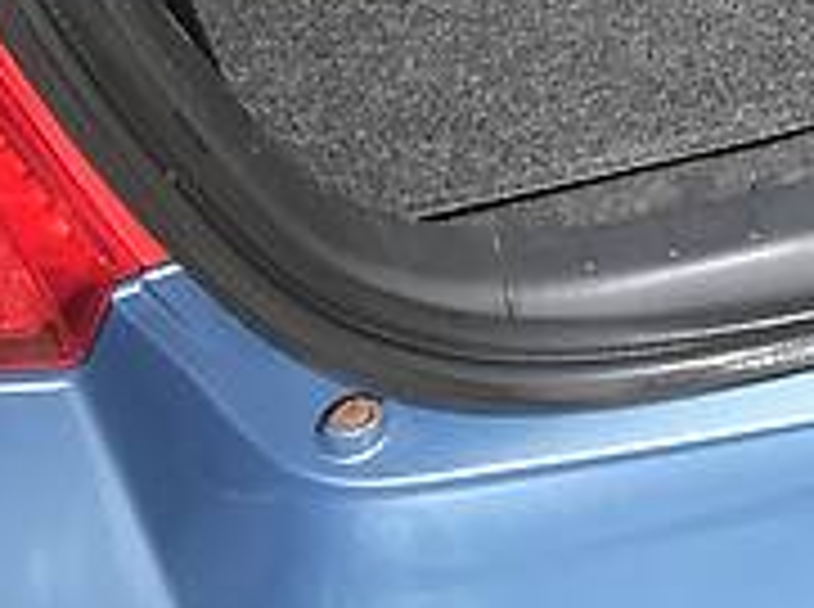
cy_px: -730
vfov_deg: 10.6
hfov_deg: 14.7
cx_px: 1246
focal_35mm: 124
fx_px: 2910
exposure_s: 1/699
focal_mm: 4
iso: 20
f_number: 1.8
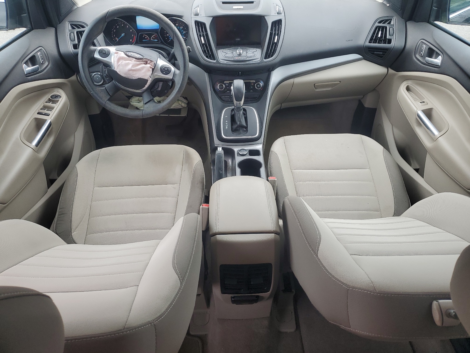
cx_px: 235
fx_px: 353
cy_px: 176
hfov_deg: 67.3
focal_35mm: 26
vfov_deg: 53.1
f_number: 1.5
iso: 50
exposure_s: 1/135
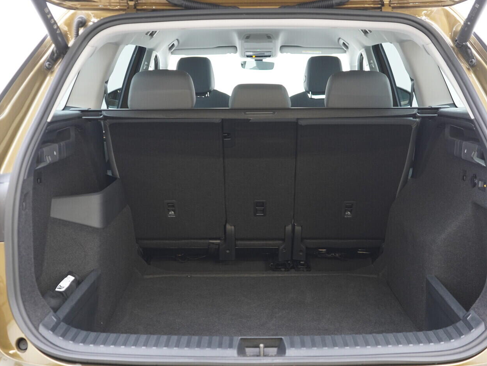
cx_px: 253
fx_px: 563
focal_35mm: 40
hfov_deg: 46.8
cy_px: 186
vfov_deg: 36.0
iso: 800
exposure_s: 1/40
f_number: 2.8
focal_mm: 24
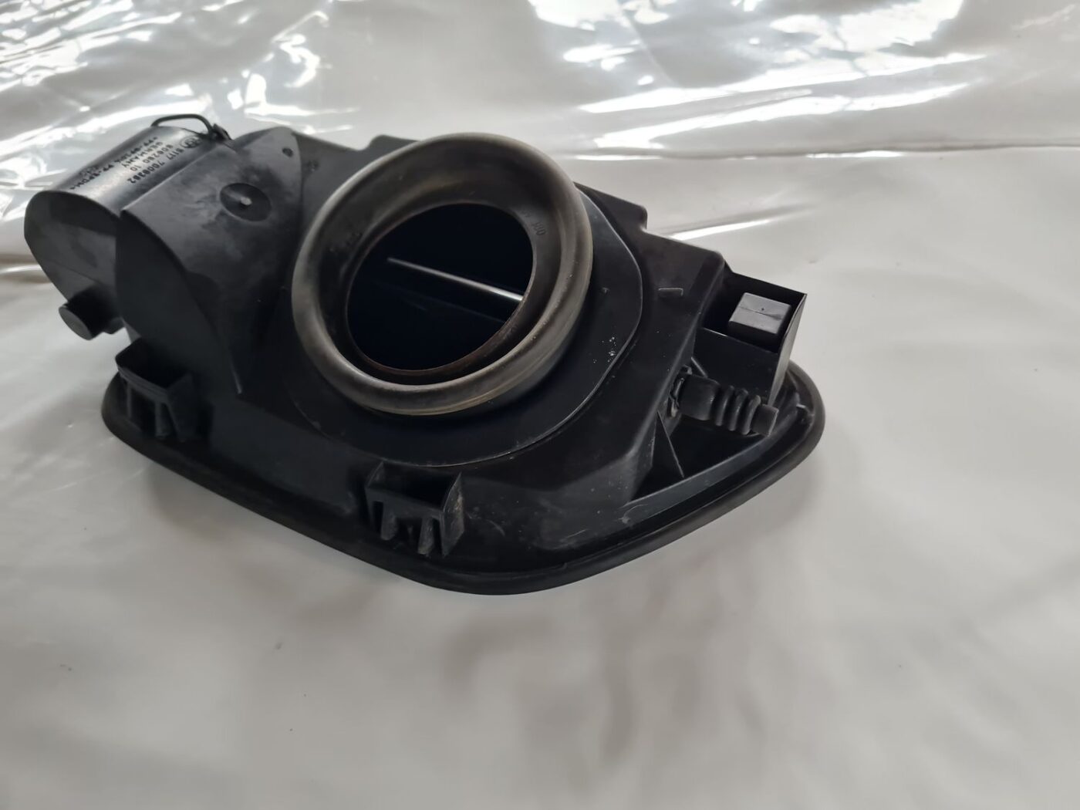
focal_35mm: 26
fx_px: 811
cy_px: 405
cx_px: 540
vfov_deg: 53.1
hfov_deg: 67.3
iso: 320
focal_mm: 5.4
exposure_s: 1/50
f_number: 1.8
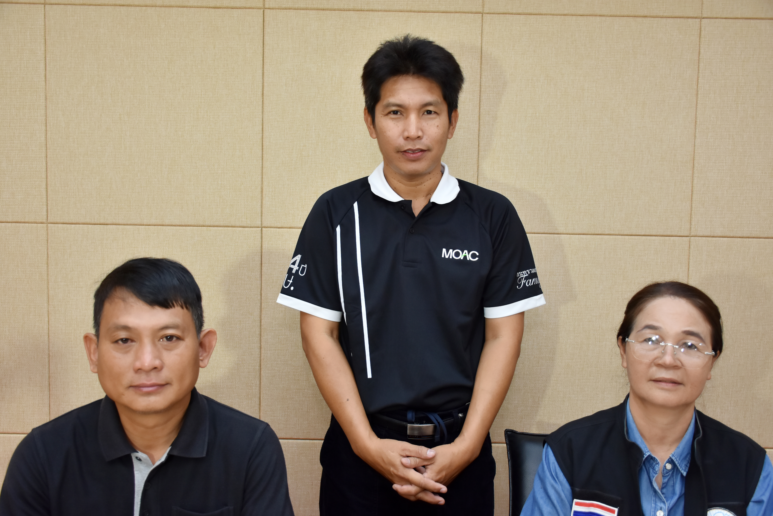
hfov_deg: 53.1
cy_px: 258
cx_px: 386
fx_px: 773
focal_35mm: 36
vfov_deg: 36.9
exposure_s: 1/250
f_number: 3.8
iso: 450
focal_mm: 24
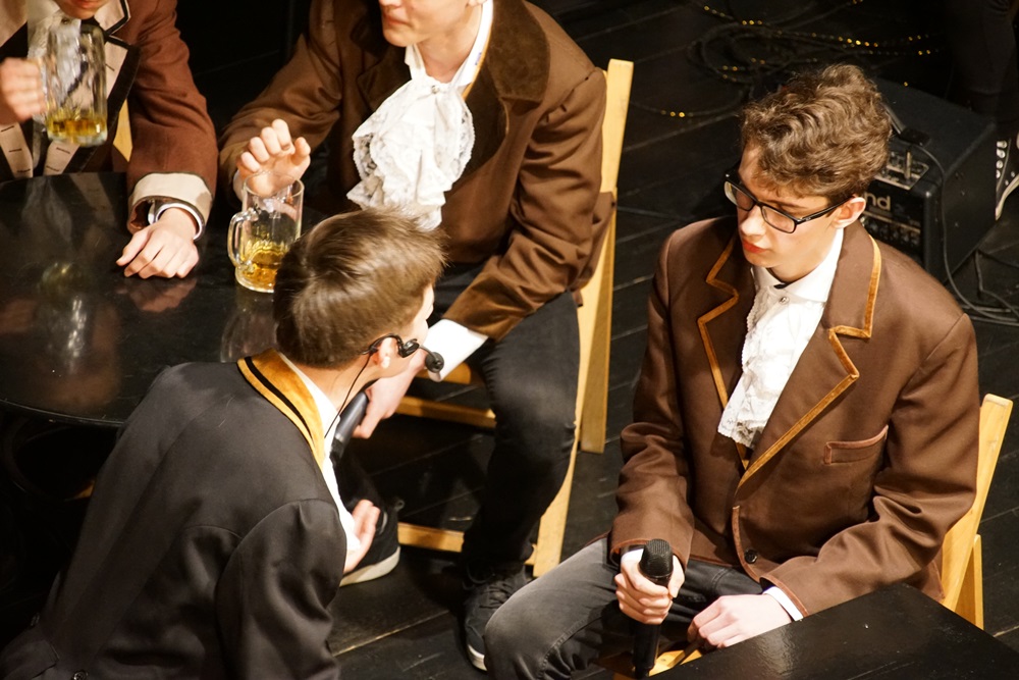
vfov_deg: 6.8
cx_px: 510
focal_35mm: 202
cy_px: 340
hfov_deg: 10.2
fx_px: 5732
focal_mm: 135
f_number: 5.6
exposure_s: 1/40
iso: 3200
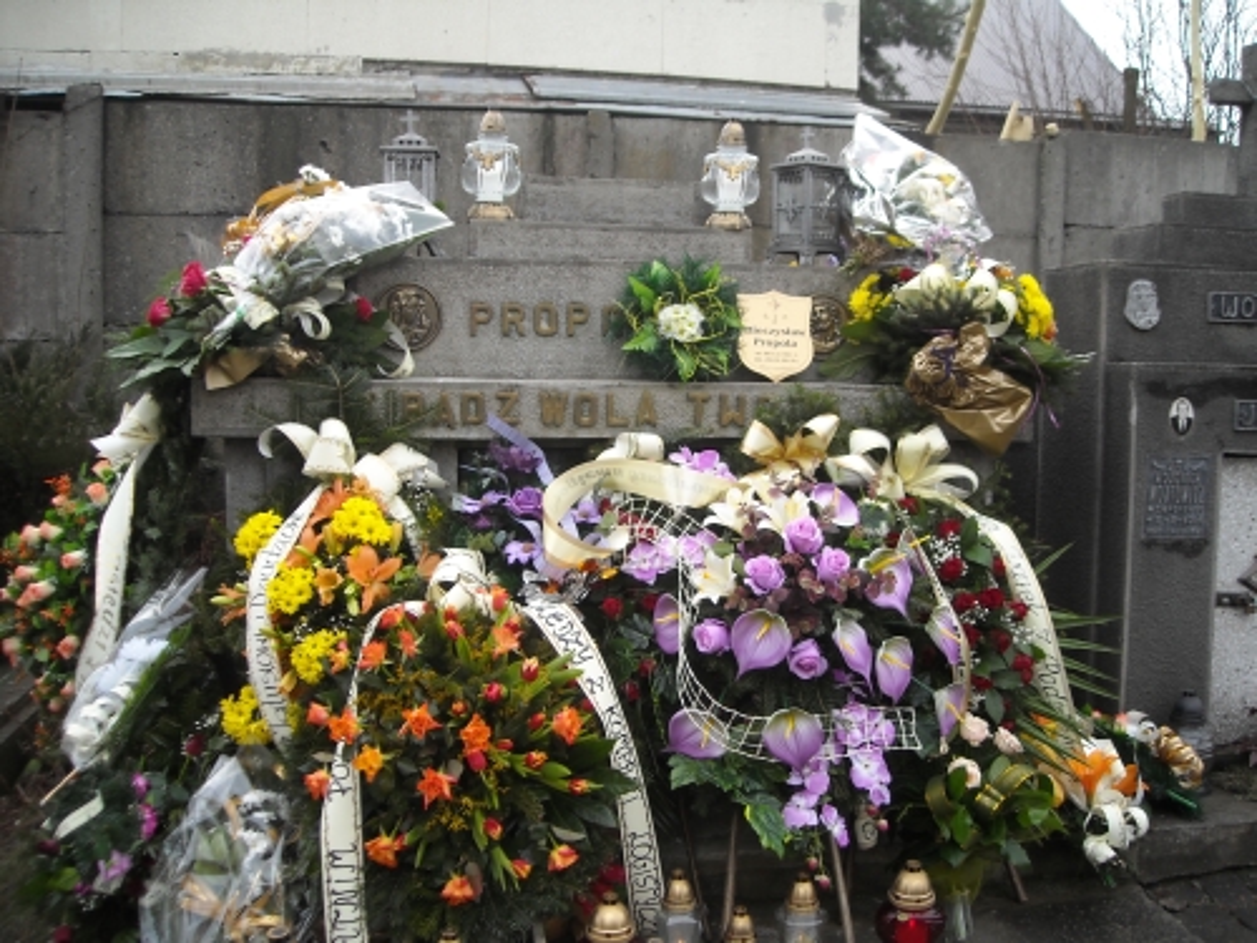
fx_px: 1271
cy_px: 472
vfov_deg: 40.7
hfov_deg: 52.6
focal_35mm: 35
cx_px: 628
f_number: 2.8
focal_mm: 5.7
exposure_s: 1/296
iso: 64
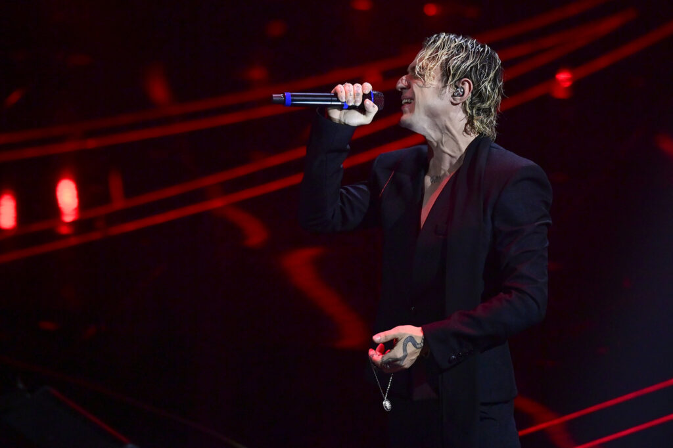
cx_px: 336
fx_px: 5606
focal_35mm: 300
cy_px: 224
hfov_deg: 6.9
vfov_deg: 4.6
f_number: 3.5
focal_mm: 300
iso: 4000
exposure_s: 1/640
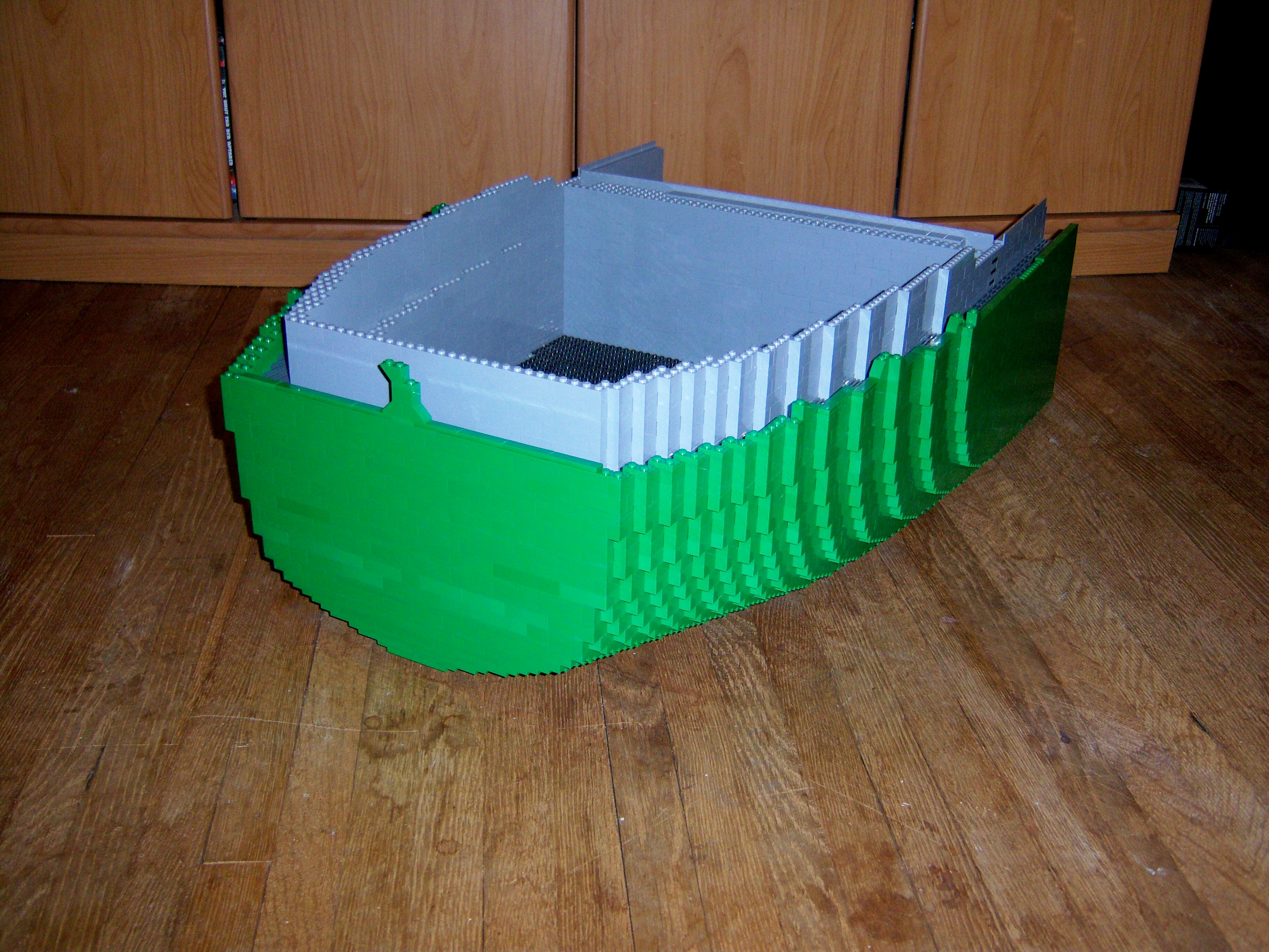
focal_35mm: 36
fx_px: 1320
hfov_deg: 51.4
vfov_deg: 39.7
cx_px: 634
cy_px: 476
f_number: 2.8
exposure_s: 1/60
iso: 80
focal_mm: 7.5
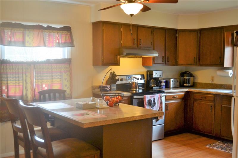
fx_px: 278
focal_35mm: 42
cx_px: 119
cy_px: 79
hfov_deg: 46.4
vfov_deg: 31.9
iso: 560
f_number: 4.5
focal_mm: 28
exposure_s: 1/60
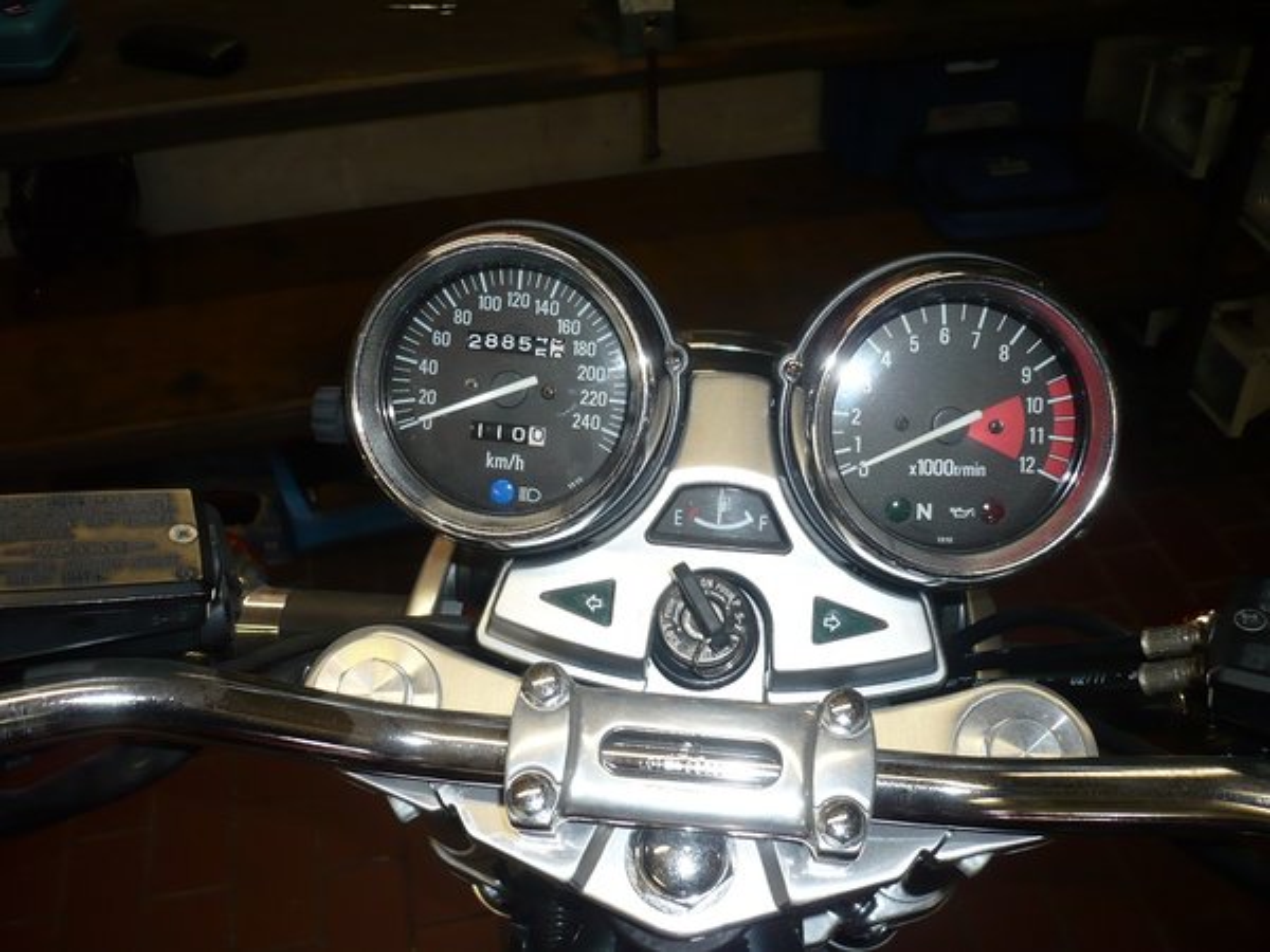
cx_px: 635
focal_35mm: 35
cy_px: 476
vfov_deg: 40.7
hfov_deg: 52.6
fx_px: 1284
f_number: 2.8
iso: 100
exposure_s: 1/30
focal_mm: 5.8
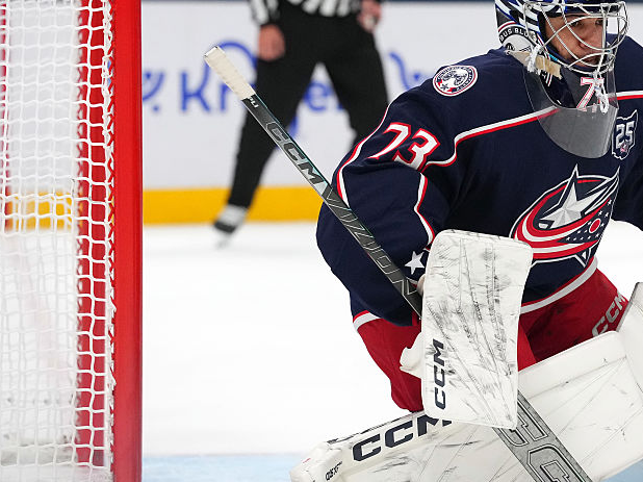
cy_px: 281
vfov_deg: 7.6
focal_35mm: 196
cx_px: 517
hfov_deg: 10.1
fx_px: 3639
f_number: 3.2
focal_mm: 123
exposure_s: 1/3200
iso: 4000
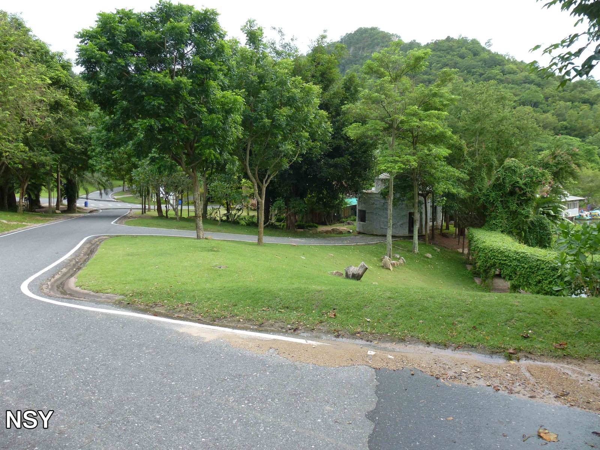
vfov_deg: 56.8
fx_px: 416
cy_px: 225
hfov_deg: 71.6
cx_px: 300
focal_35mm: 24
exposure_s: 1/60
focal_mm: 4.3
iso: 125
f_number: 3.3
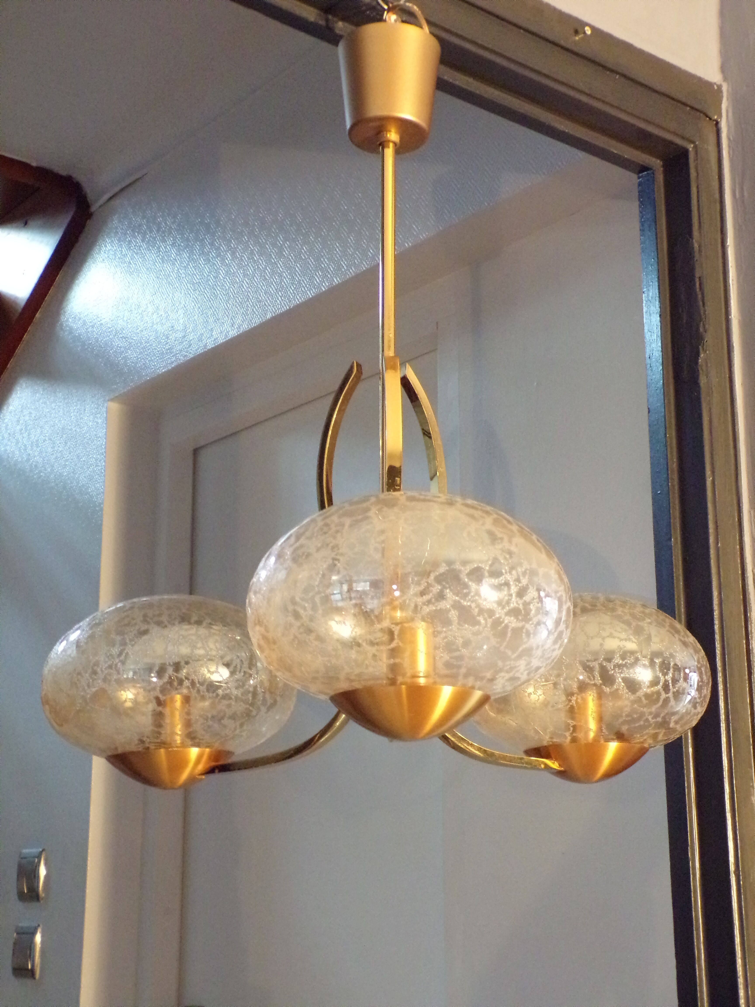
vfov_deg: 38.9
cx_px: 378
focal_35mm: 49
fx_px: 1425
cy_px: 504
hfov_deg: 29.7
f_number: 3.5
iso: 800
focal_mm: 8.7
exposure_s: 1/12
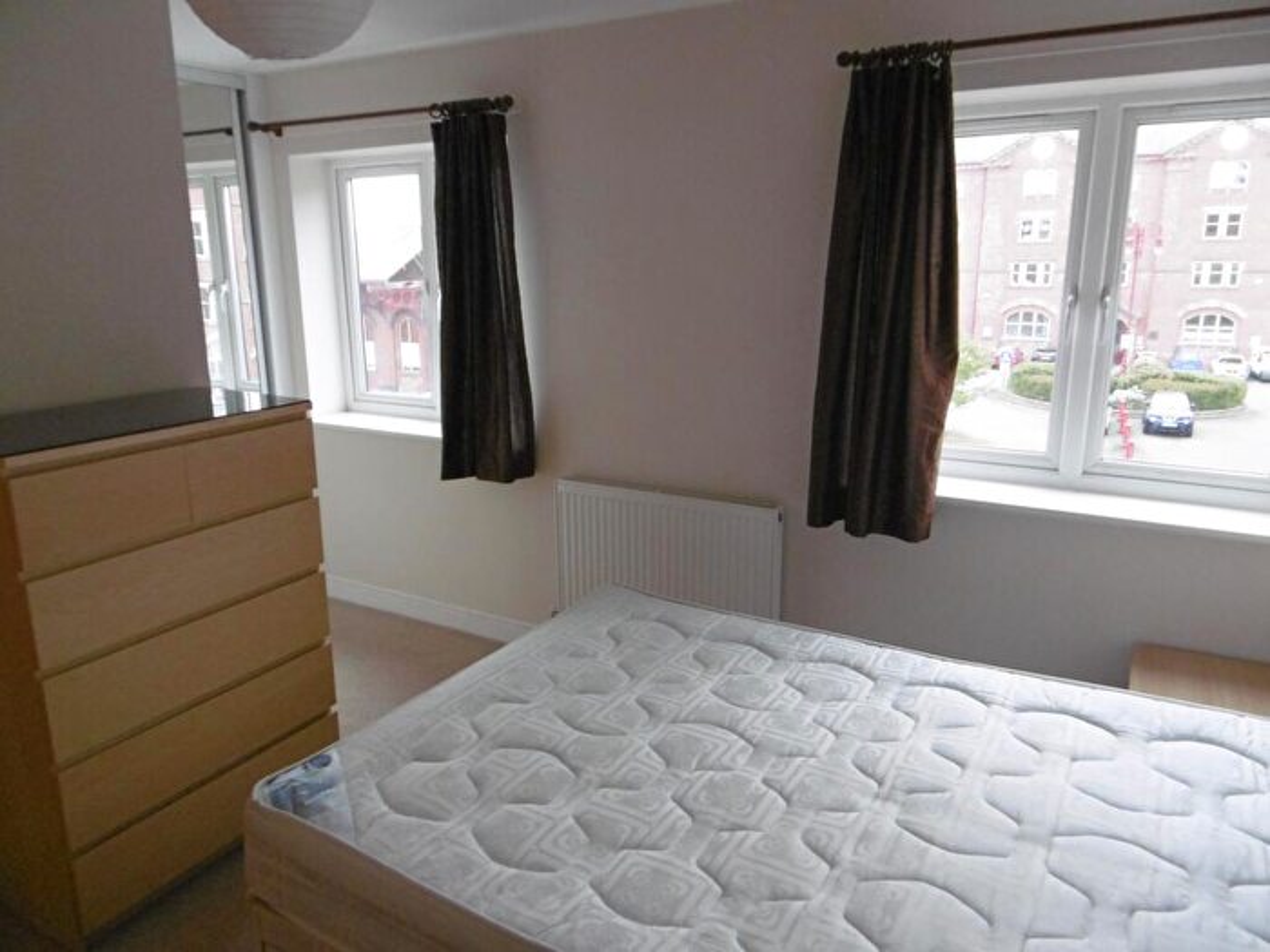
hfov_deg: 71.6
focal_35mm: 24
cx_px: 635
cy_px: 476
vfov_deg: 56.8
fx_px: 881
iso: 250
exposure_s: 1/100
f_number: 3.1
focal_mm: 4.3
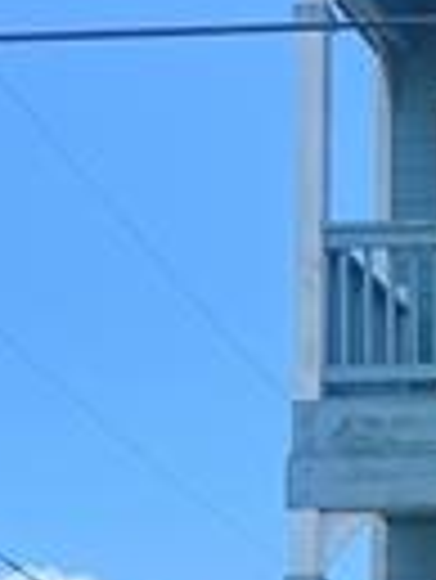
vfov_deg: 12.0
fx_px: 2599
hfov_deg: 8.9
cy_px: 940
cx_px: 930
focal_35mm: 155
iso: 32
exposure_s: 1/1808
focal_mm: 4.25
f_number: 1.8
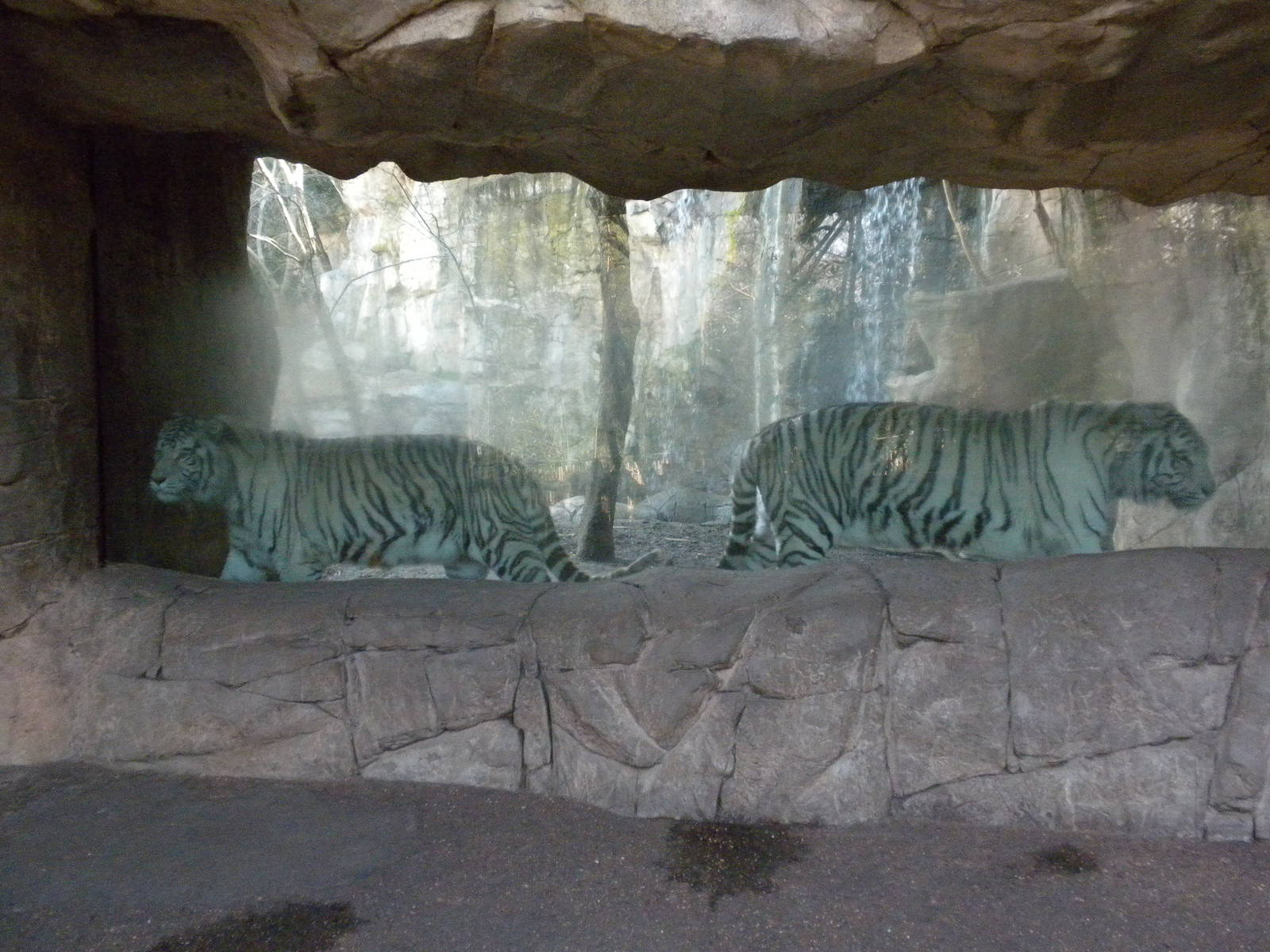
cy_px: 476
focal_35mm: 37
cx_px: 635
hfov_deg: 50.1
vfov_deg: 38.7
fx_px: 1357
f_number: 3.5
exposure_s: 1/164
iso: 689
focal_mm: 6.6
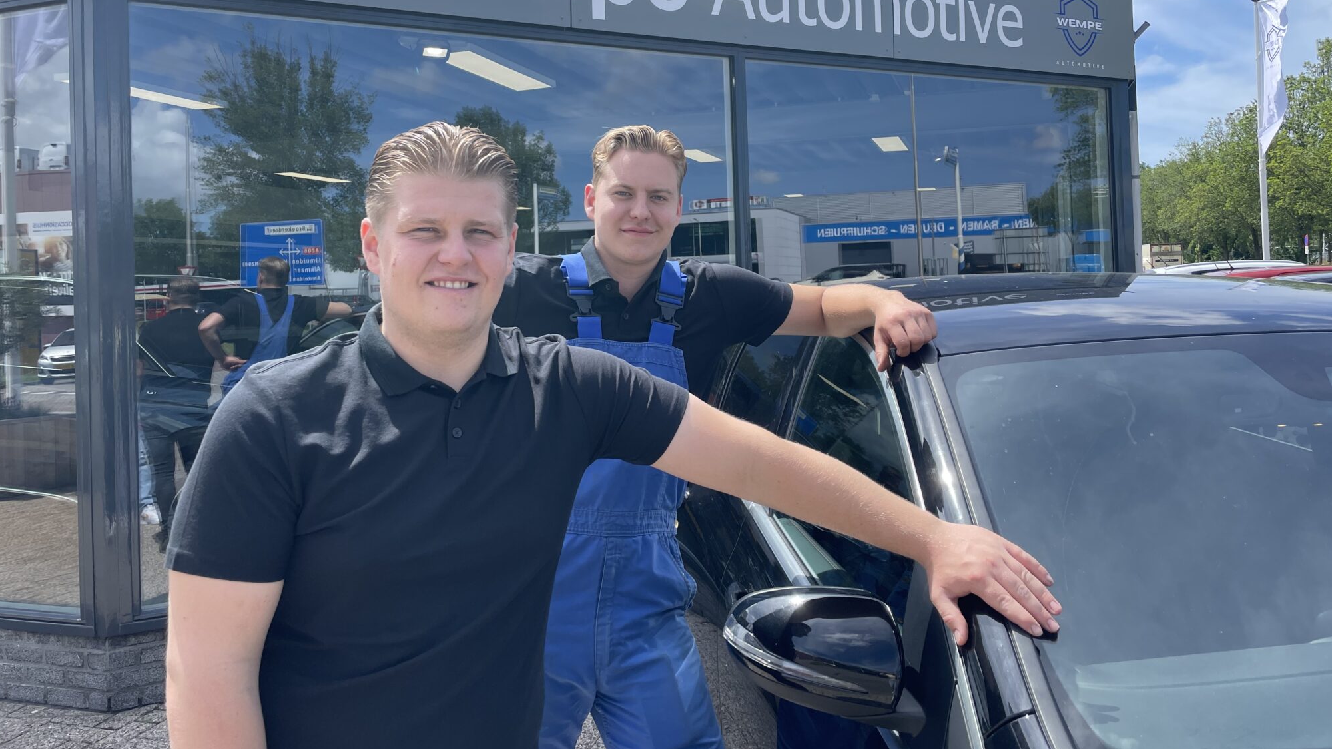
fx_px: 1024
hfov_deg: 66.1
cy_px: 272
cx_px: 678
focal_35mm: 29
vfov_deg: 39.9
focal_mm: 4.2
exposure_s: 1/1575
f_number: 1.6
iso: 32
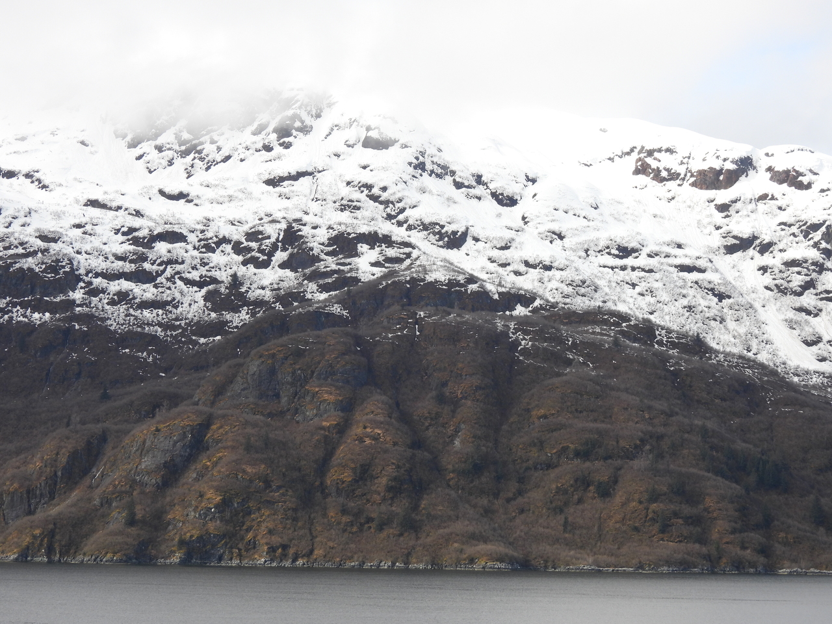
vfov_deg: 15.6
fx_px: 2283
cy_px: 312
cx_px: 416
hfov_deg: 20.7
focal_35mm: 95
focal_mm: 17
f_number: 4
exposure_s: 1/640
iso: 100
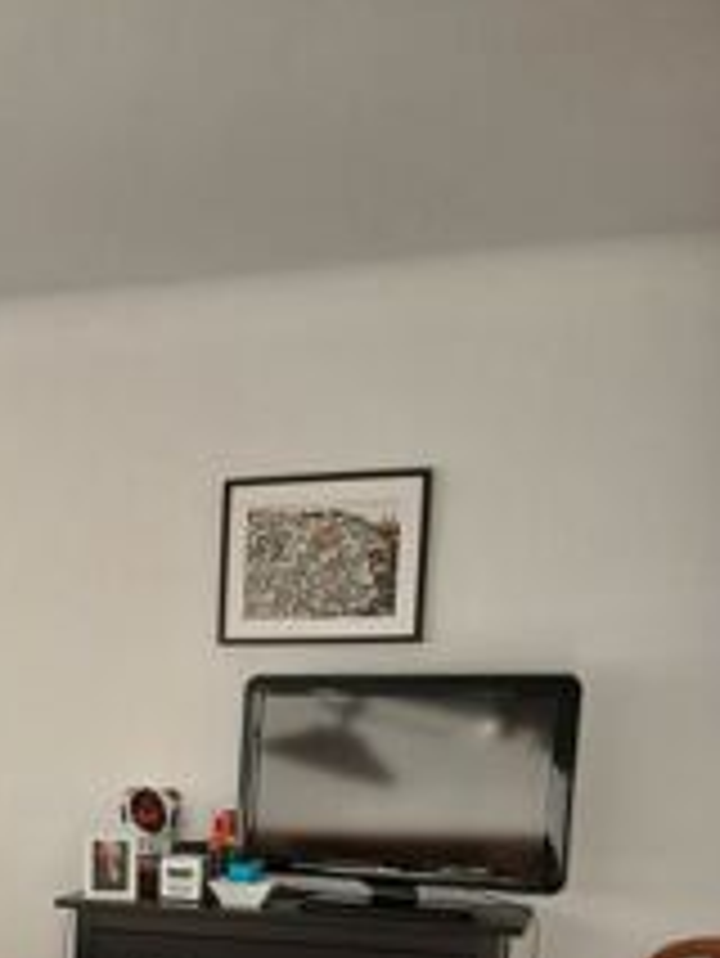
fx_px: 1441
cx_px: 18
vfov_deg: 34.2
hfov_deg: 26.7
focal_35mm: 52
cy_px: 906
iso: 25
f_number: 1.8
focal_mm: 3.98
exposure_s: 1/60
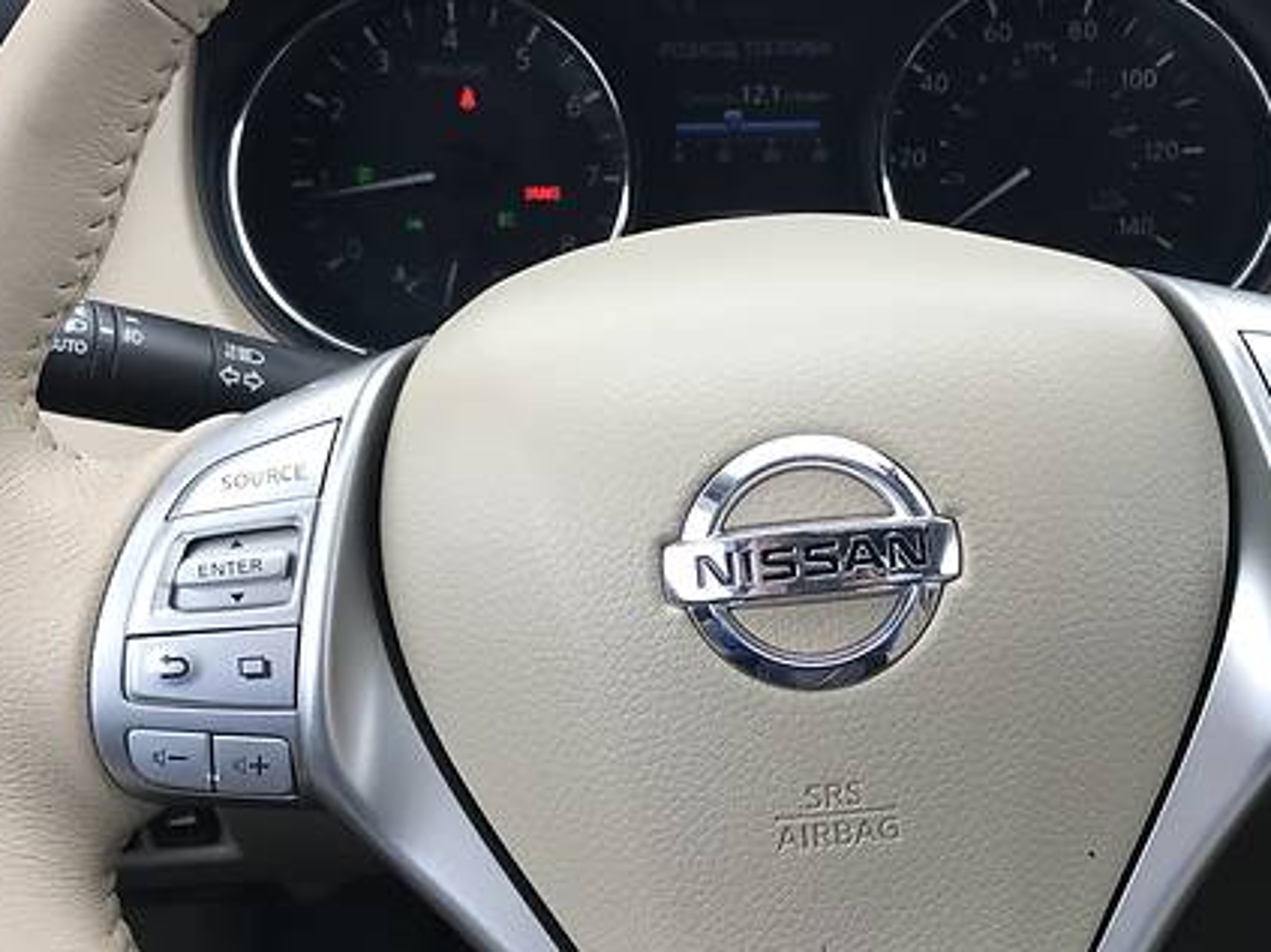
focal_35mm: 53
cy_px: 511
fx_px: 1945
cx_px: 724
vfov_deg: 27.5
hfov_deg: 36.1
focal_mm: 4
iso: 32
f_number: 1.8
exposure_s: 1/168
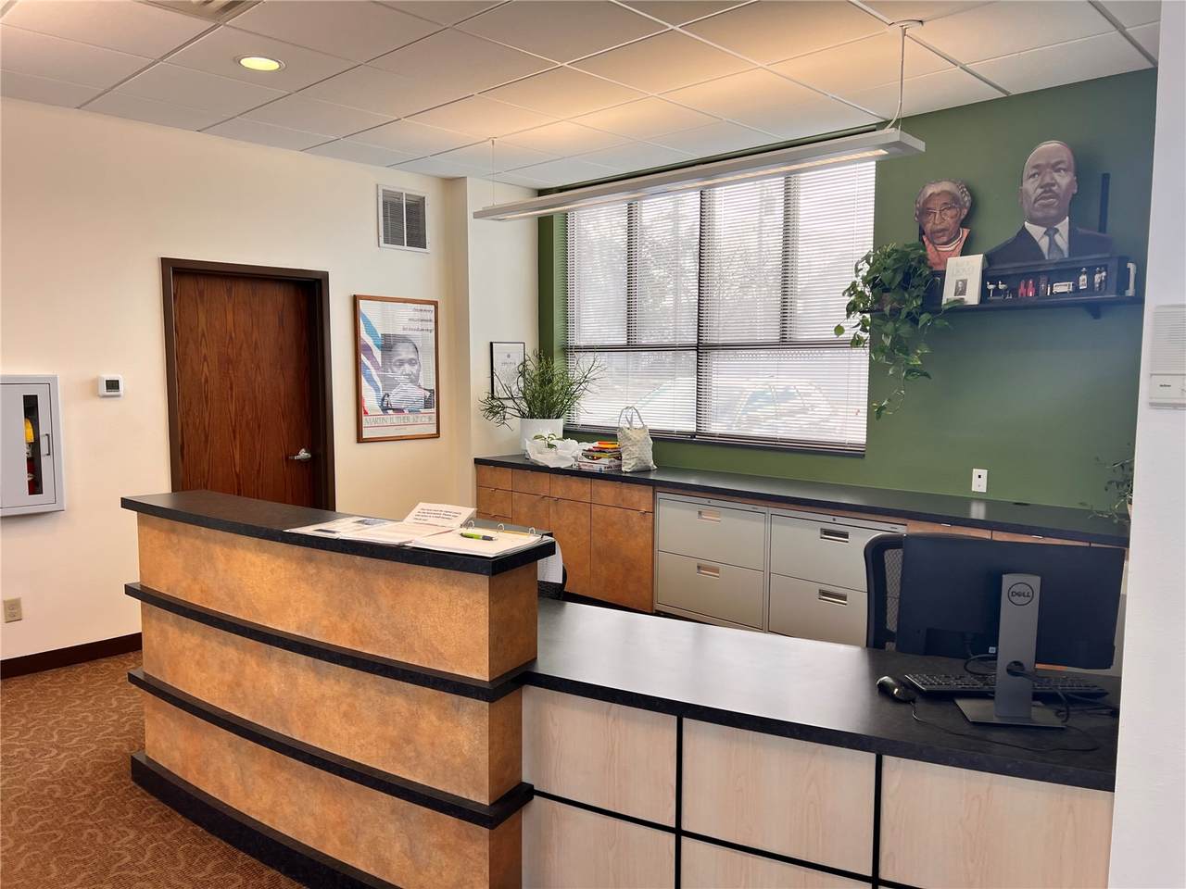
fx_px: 891
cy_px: 444
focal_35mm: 26
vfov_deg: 53.1
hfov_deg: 67.3
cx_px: 593
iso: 32
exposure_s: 1/132
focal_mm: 5.7
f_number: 1.5
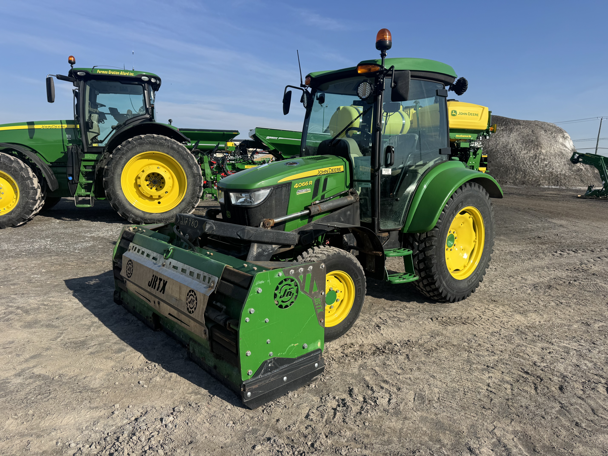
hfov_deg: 71.6
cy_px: 228
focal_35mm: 24
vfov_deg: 56.8
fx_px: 422
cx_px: 304
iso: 80
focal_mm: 6.76
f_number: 1.78
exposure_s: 1/4950
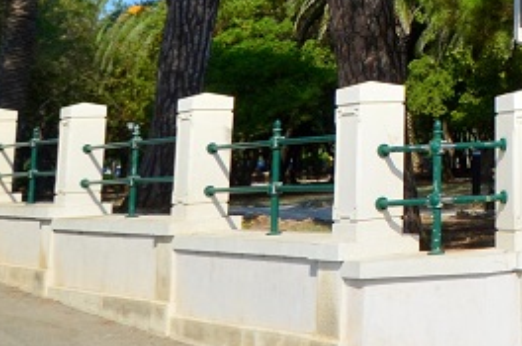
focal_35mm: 68
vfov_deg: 18.7
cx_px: 770
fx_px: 984
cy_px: -92
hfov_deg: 23.9
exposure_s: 1/2500
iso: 400
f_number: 5.6
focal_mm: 12
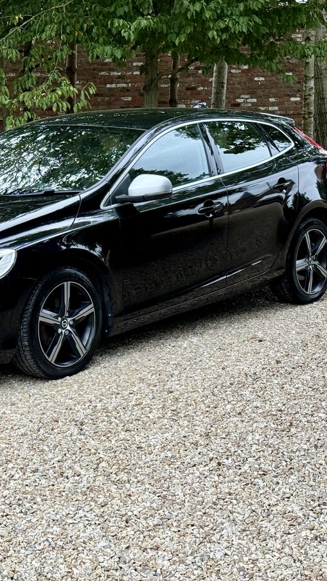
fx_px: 1141
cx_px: 87
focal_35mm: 74
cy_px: 273
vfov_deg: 28.6
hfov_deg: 16.2
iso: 200
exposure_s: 1/299
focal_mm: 6.76
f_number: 1.78
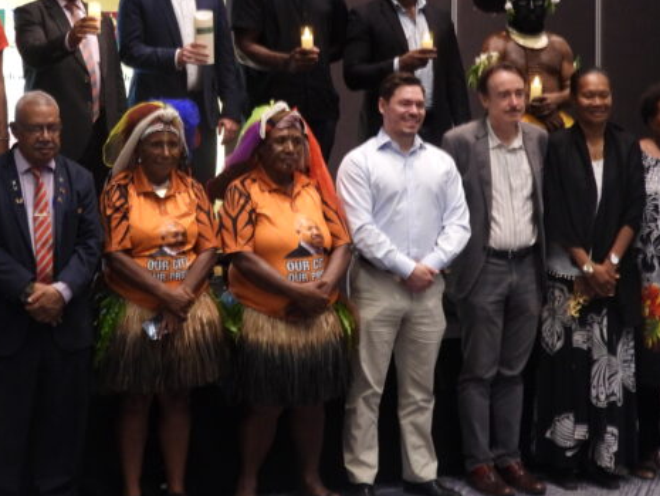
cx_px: 142
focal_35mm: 71
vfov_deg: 20.5
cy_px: 111
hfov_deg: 26.9
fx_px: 1354
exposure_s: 1/15
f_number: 3.2
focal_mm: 7.7
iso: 400
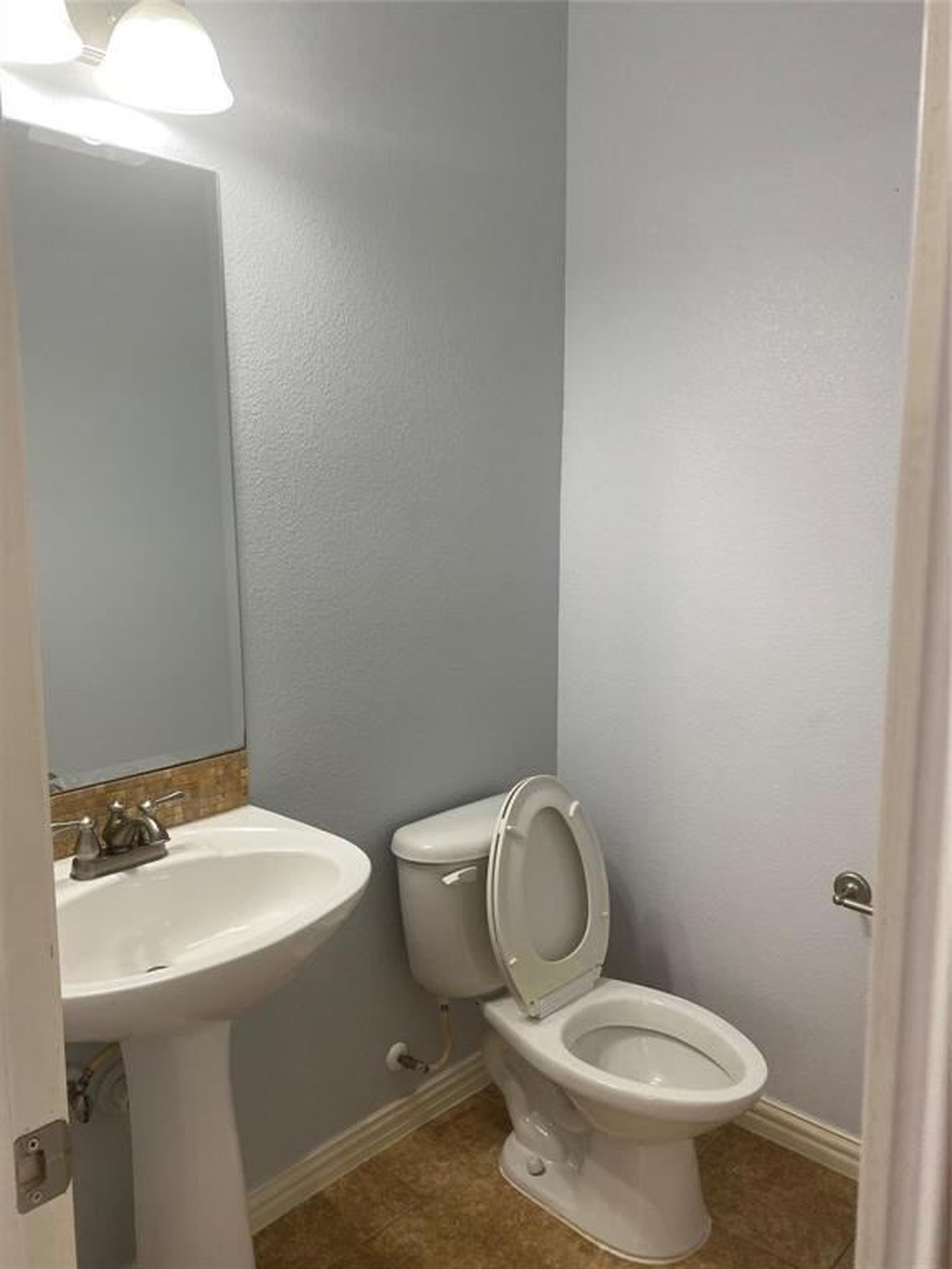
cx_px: 476
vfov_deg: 67.3
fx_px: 953
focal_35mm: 26
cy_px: 634
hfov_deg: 53.1
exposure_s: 1/120
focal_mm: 4.25
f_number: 1.8
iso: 125
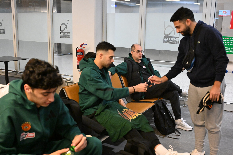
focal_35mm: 40
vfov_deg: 33.4
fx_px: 259
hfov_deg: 48.5
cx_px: 116
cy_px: 78
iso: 18000
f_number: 4
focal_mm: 40
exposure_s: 1/500
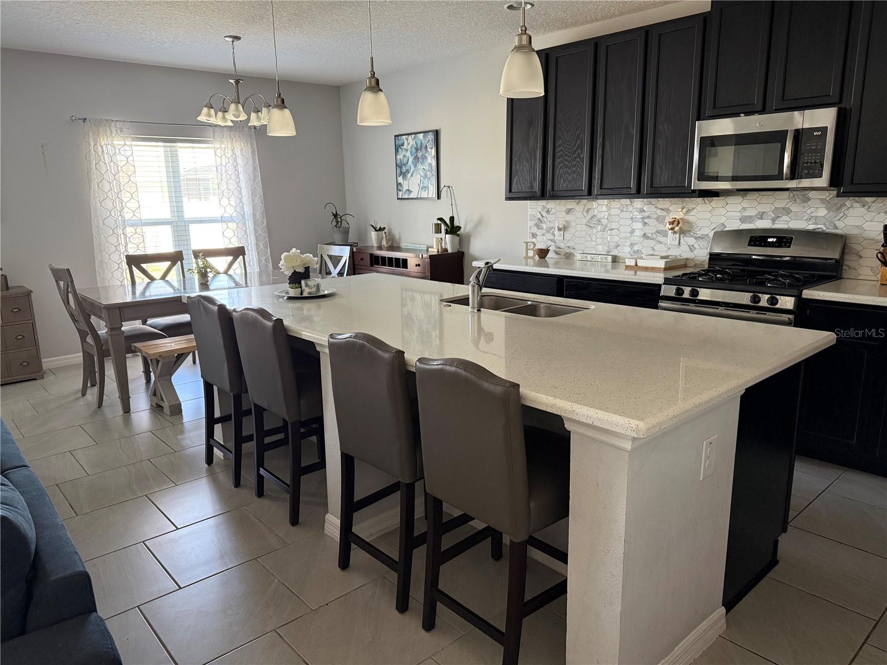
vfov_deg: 56.8
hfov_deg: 71.6
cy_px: 332
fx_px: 615
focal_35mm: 24
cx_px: 444
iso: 400
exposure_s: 1/60
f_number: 1.78
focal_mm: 6.76
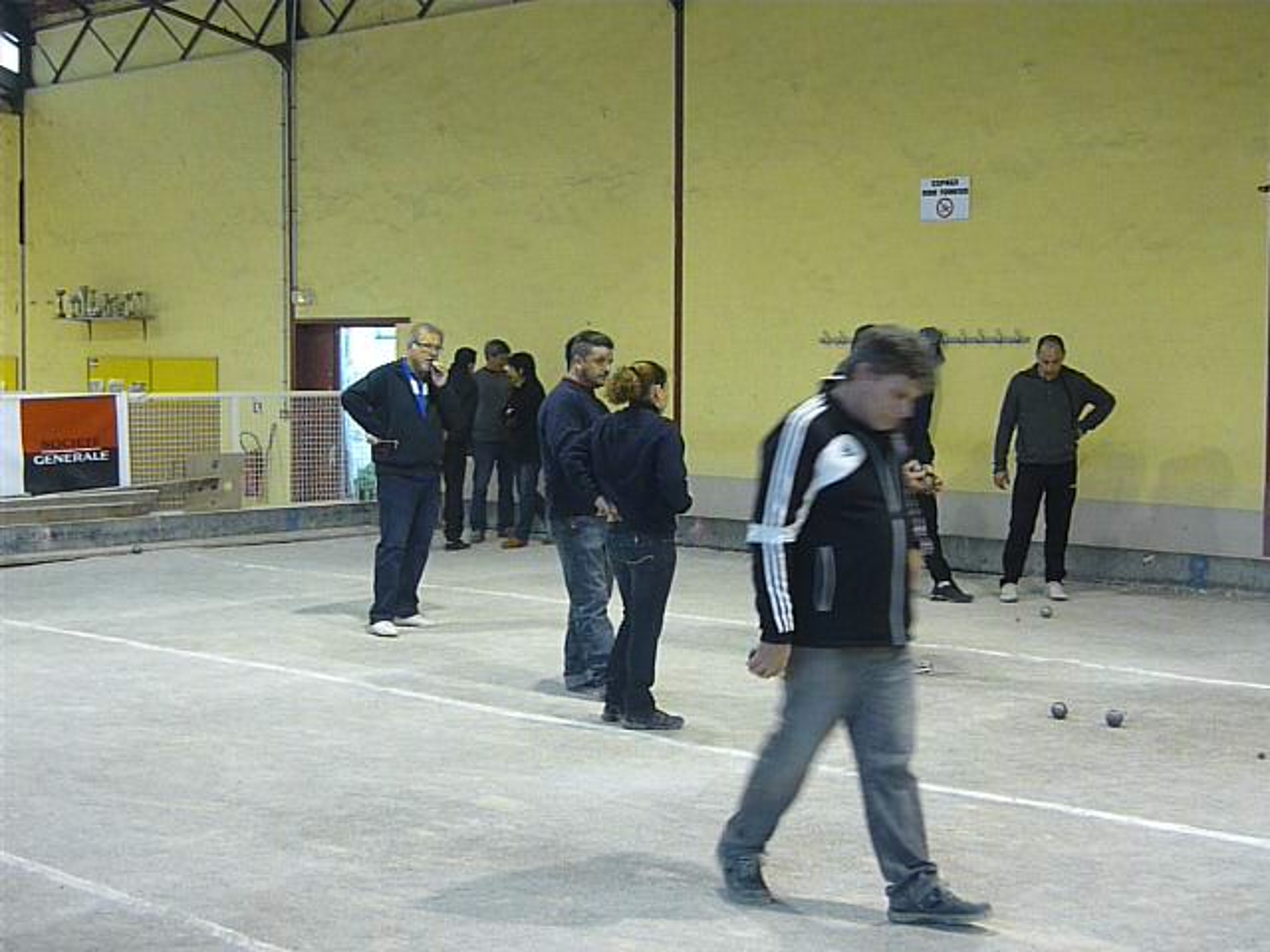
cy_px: 476
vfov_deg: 30.9
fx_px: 1724
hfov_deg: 40.4
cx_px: 635
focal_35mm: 47
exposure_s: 1/30
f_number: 3.1
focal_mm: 7.8
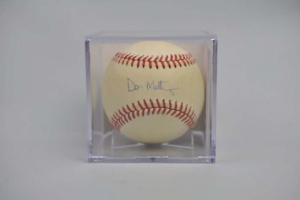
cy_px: 100
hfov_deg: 33.4
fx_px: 499
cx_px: 150
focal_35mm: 60
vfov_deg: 22.6
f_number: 4.5
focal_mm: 40
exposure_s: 1/80
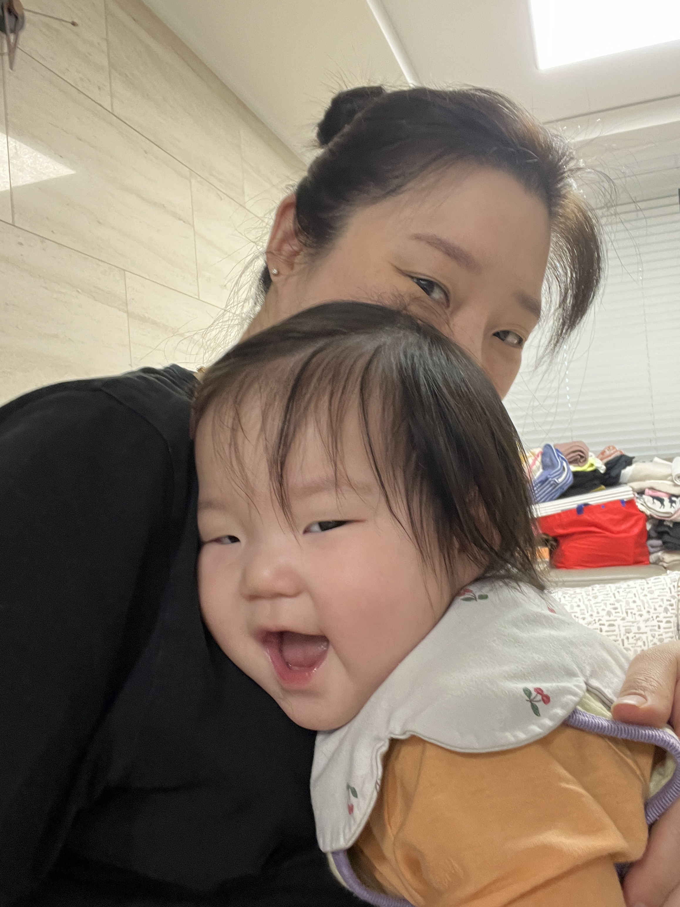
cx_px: 340
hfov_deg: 46.8
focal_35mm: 30
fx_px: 786
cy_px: 454
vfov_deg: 60.0
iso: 250
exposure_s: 1/40
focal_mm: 2.71
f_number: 2.2
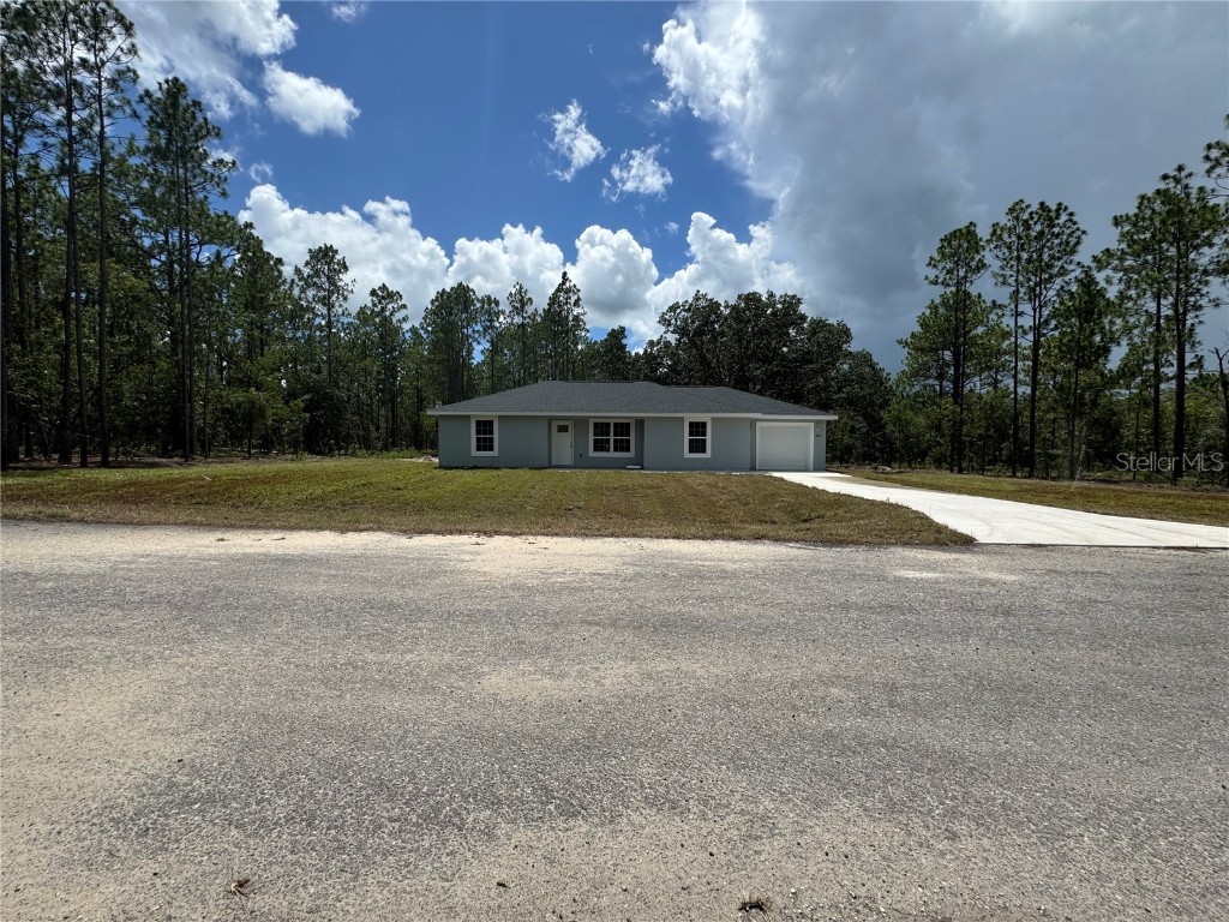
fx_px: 497
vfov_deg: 85.7
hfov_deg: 102.1
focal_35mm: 14
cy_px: 461
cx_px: 614
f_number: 2.2
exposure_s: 1/2584
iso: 40
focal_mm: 2.22
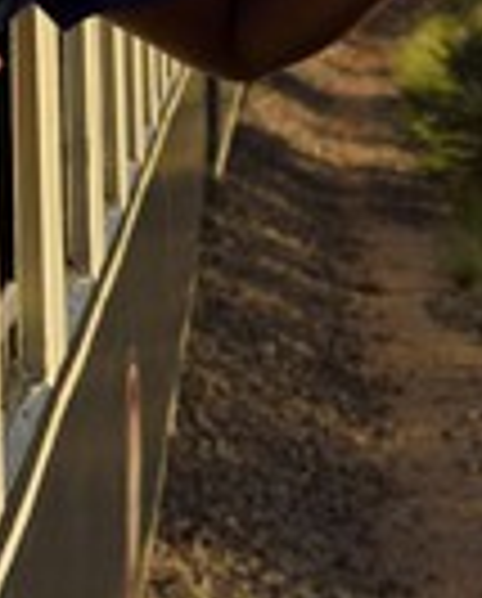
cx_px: 473
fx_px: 3679
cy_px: 22
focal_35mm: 207
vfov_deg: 9.3
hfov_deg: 7.5
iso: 200
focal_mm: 70
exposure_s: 1/400
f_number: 8
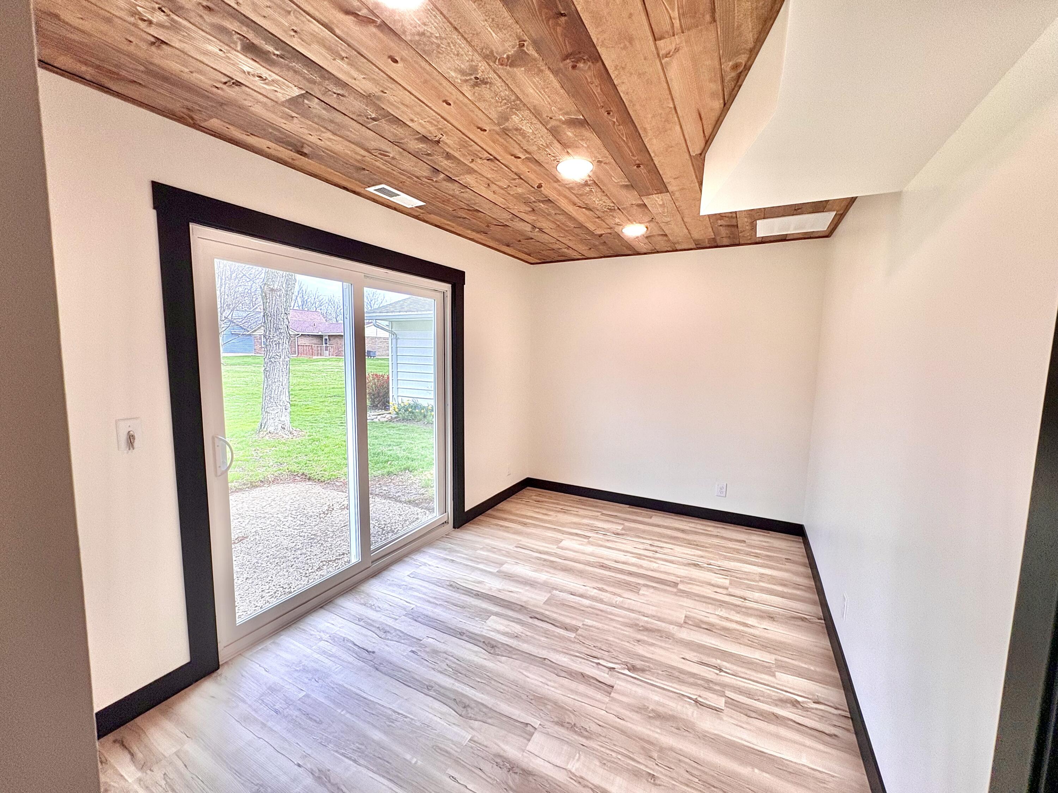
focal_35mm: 14
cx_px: 529
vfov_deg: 85.7
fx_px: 428
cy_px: 396
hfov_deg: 102.1
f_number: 2.2
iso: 64
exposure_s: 1/135
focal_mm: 2.22
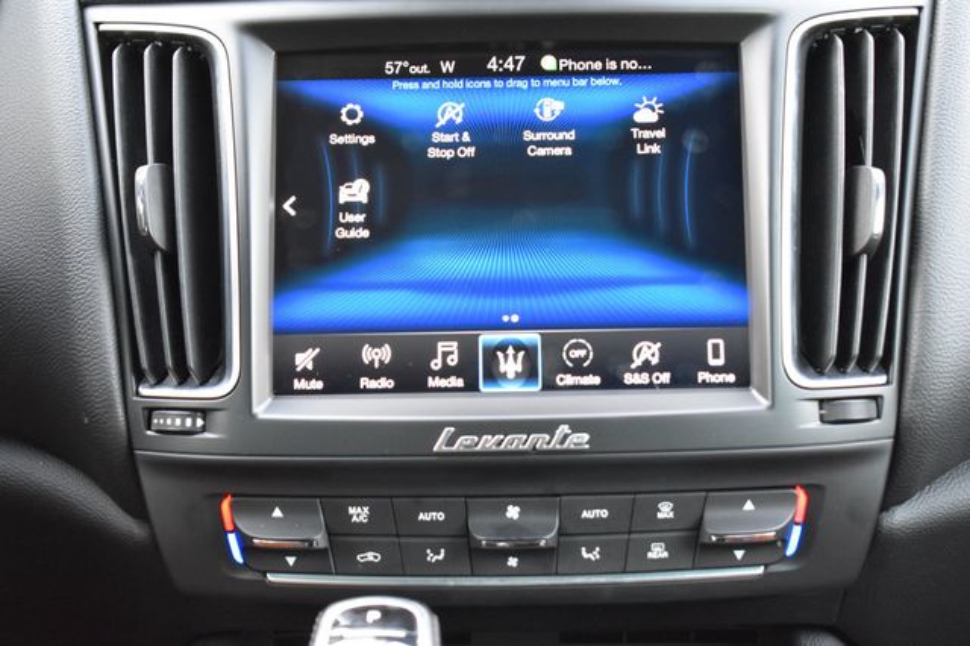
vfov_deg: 17.5
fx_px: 2100
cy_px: 323
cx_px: 485
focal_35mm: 78
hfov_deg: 26.0
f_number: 5.6
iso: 3200
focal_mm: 52
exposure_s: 1/40
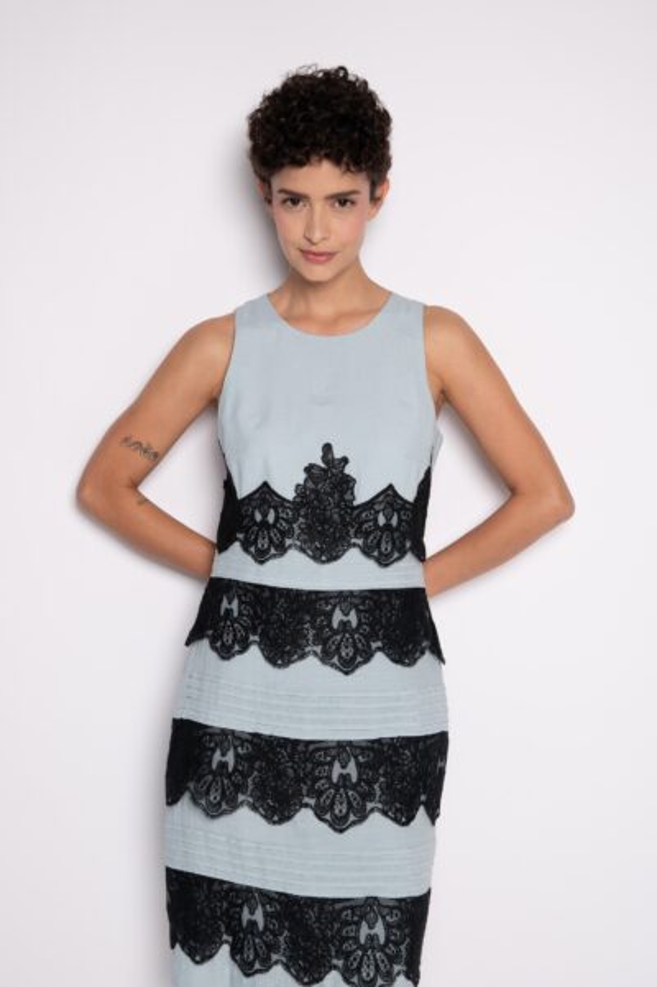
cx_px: 328
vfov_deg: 41.1
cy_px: 494
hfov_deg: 28.0
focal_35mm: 48
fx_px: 1315
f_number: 8
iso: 200
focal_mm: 48
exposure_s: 1/160
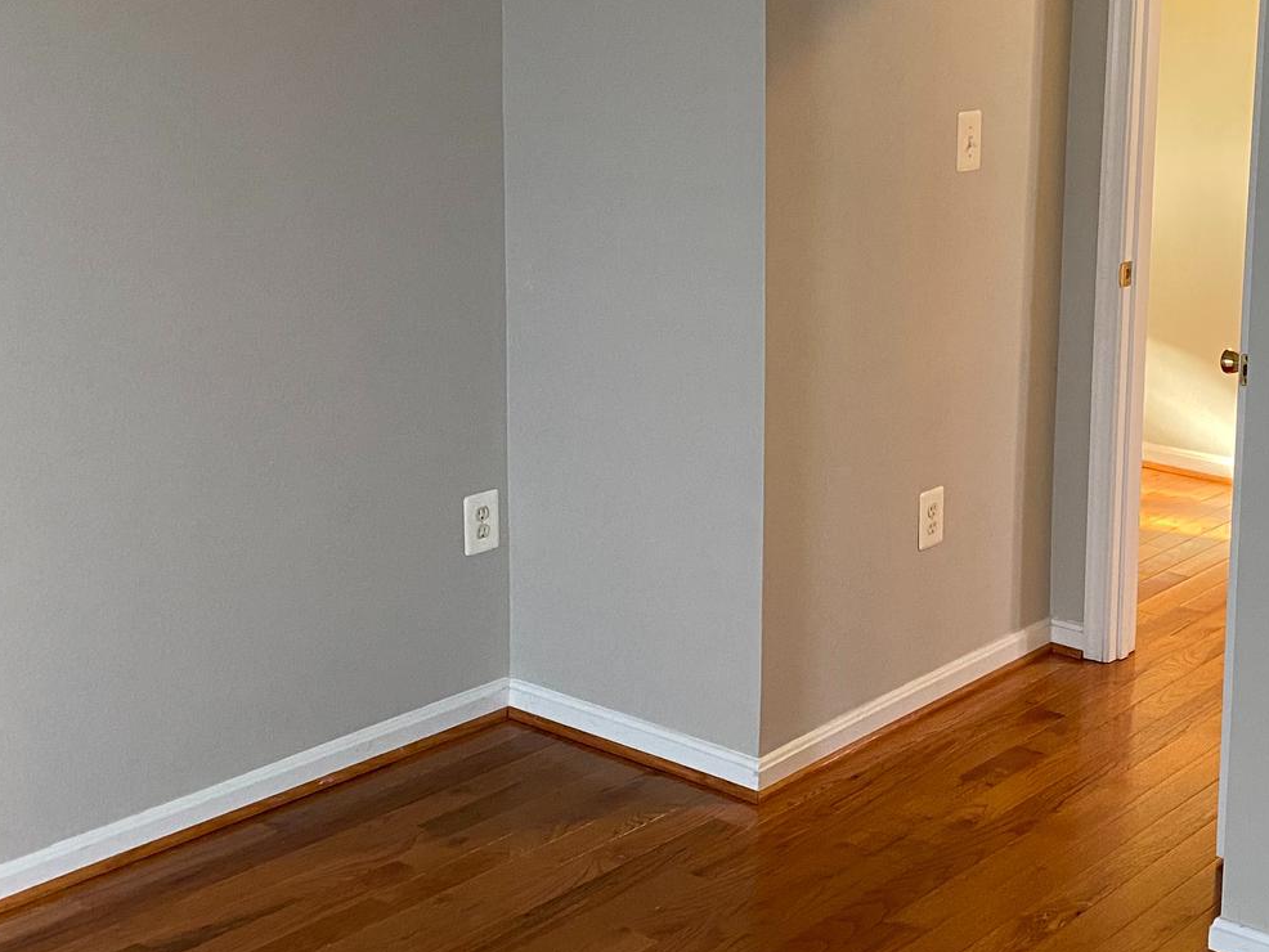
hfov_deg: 35.0
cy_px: 341
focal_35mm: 54
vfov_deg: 26.9
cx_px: 892
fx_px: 1980
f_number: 1.8
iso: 320
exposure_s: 1/60
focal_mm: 4.25
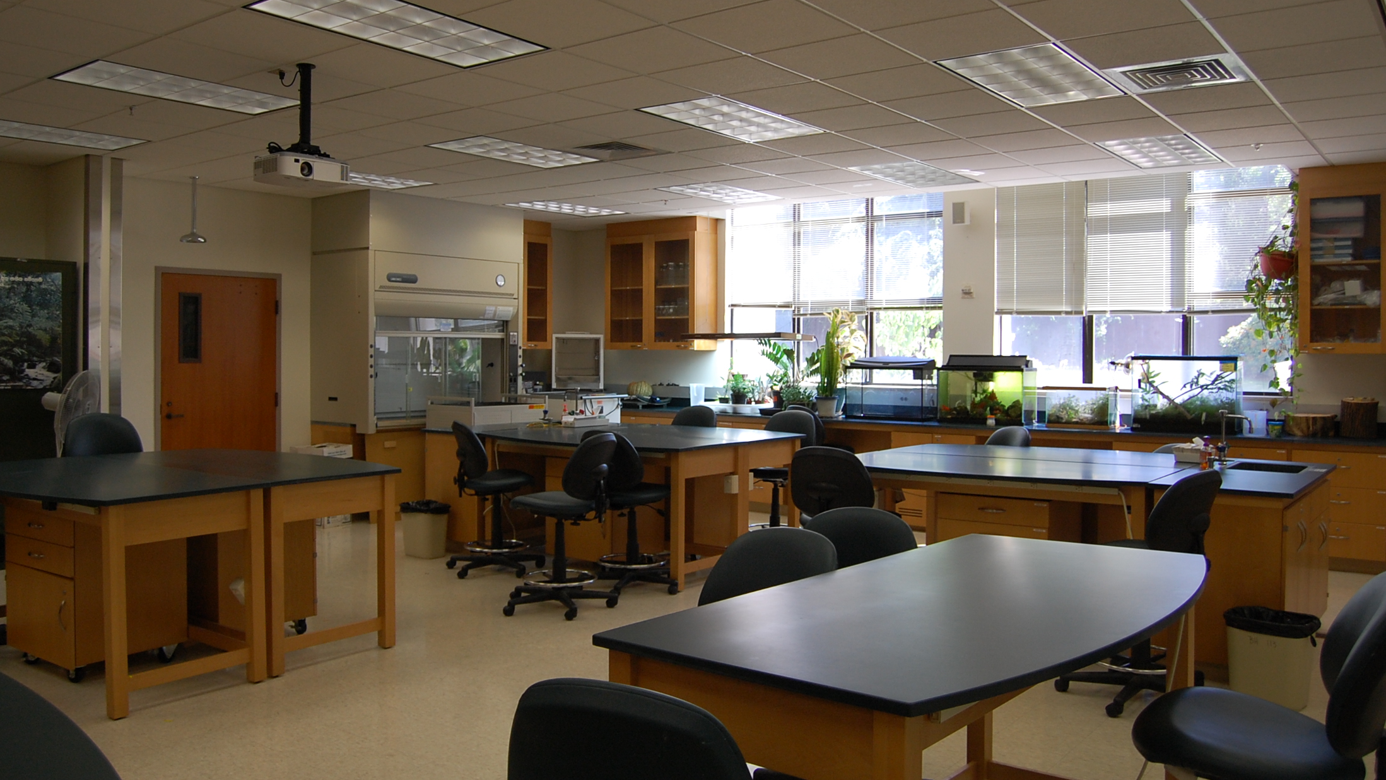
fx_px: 1066
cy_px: 346
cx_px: 694
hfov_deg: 66.1
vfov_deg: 40.1
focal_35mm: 29
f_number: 5
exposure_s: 1/100
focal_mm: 18
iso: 400
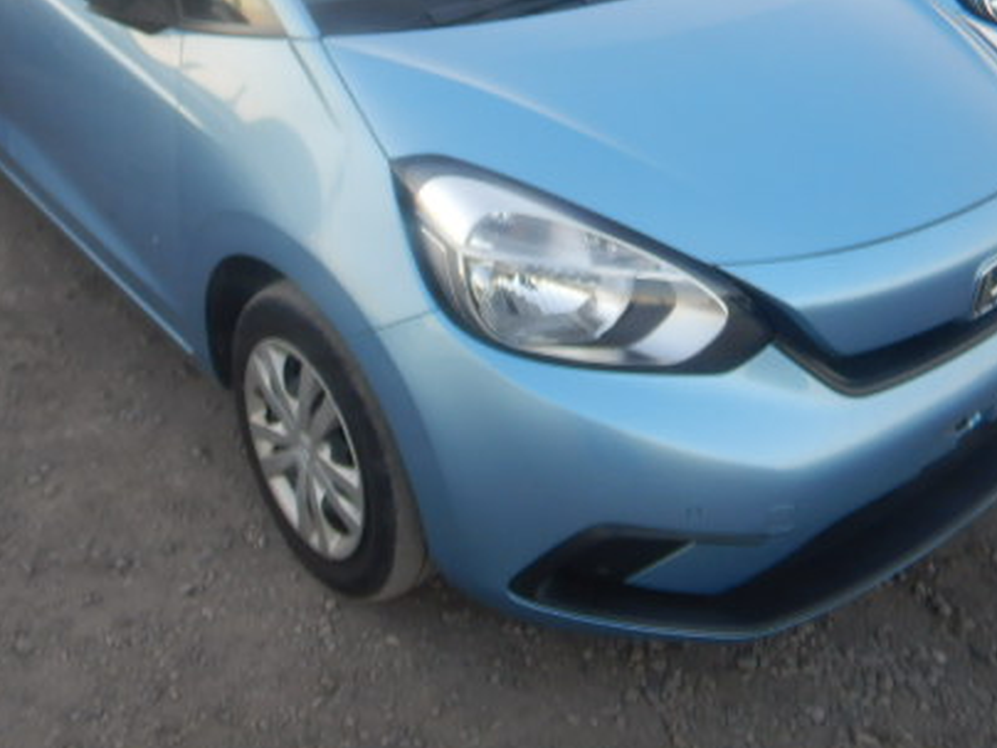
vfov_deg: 36.7
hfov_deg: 48.9
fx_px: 1094
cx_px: 459
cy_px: 173
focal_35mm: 38
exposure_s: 1/30
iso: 180
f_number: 2.8
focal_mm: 4.3
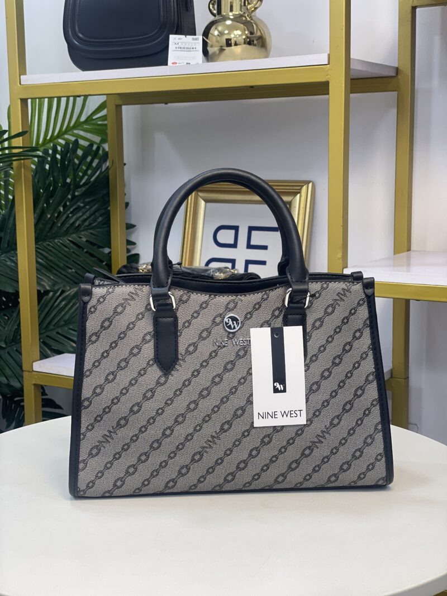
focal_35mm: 52
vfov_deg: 36.8
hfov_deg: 28.0
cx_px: 224
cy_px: 298
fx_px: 895
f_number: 2
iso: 80
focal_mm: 6
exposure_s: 1/100
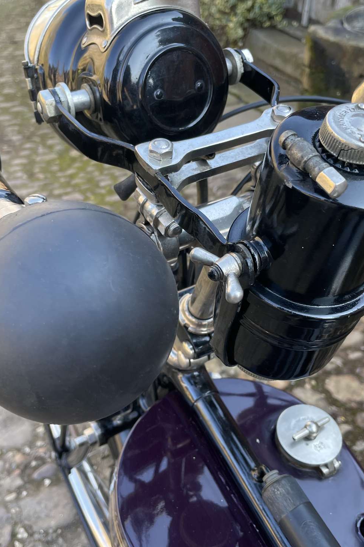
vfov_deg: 51.9
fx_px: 561
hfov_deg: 35.9
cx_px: 181
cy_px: 274
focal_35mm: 37
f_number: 1.6
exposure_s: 1/121
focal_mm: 4.2
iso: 40
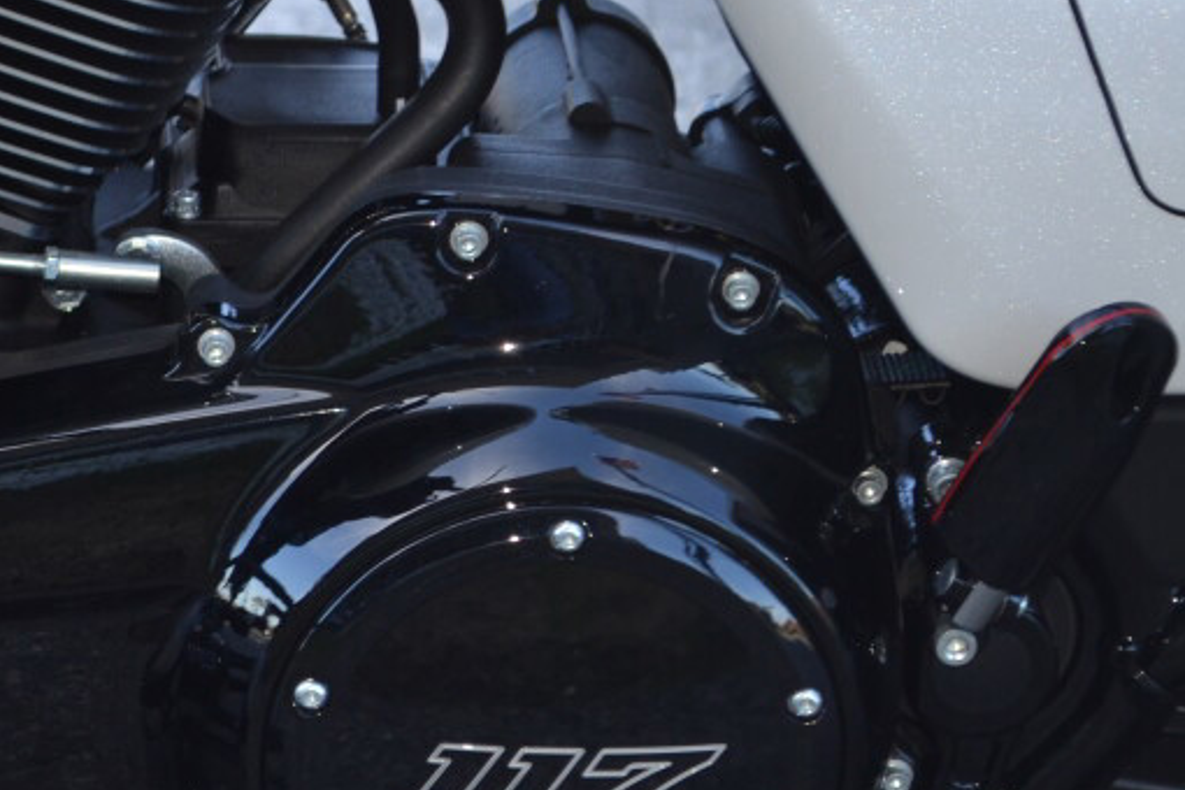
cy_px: 316
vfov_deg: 7.1
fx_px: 6391
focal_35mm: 194
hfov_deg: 10.5
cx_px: -77
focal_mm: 55
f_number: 5.6
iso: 100
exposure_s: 1/60
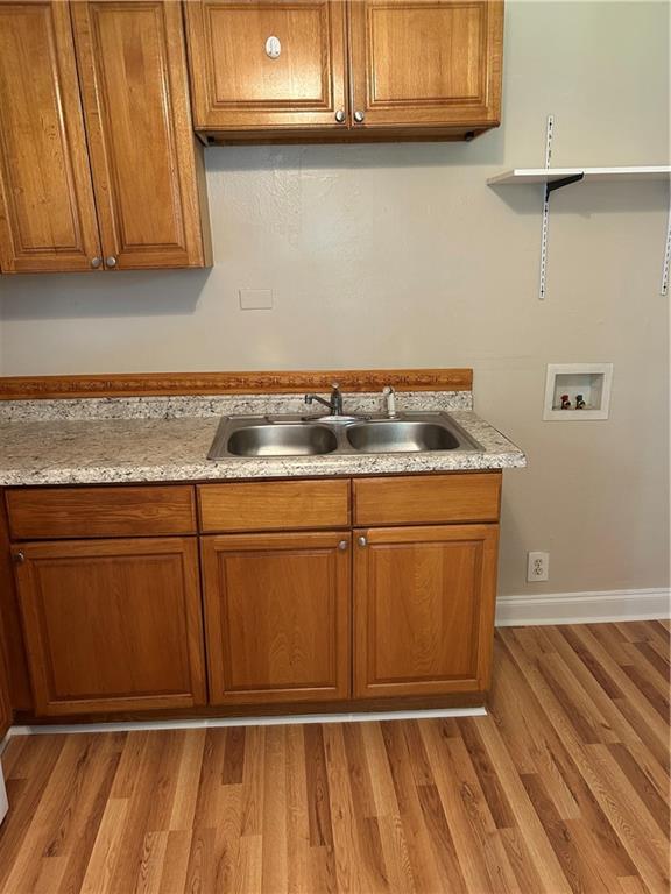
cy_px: 447
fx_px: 672
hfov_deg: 53.1
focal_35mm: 26
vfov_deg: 67.3
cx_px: 336
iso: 200
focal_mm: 5.7
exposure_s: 1/60
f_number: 1.5
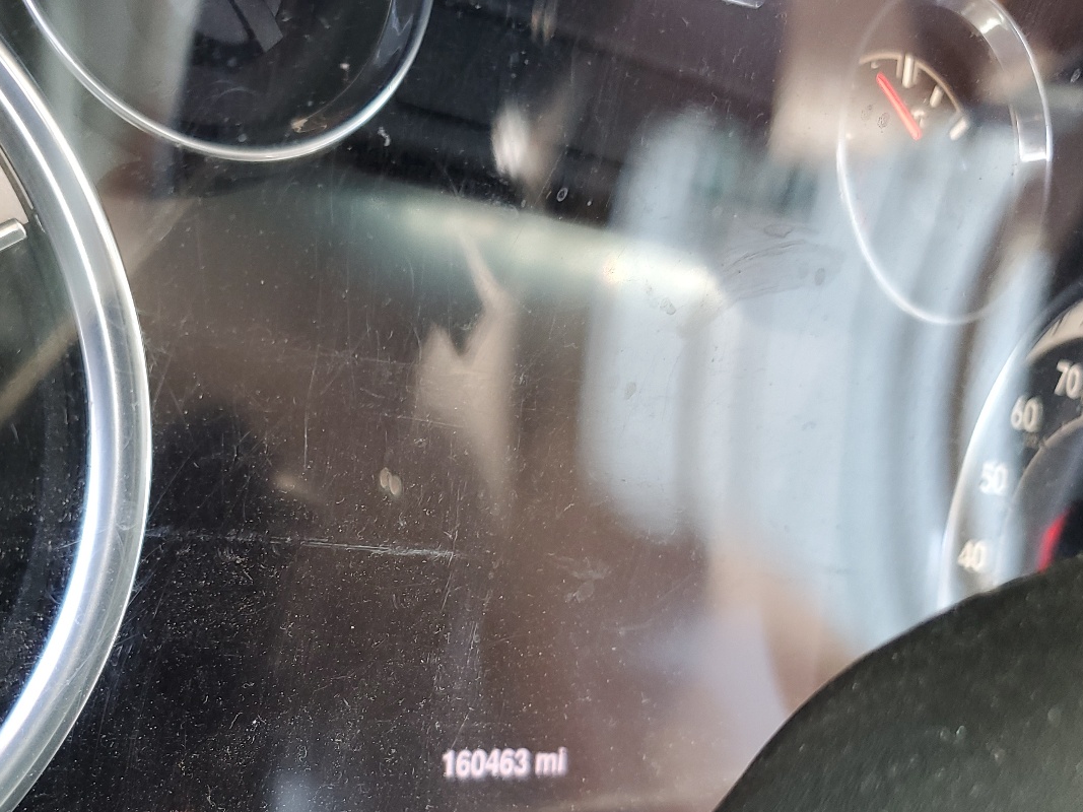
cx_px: 374
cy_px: 608
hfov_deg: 47.2
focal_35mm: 39
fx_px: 1220
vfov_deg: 36.0
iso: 77
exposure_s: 1/60.2
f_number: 1.5
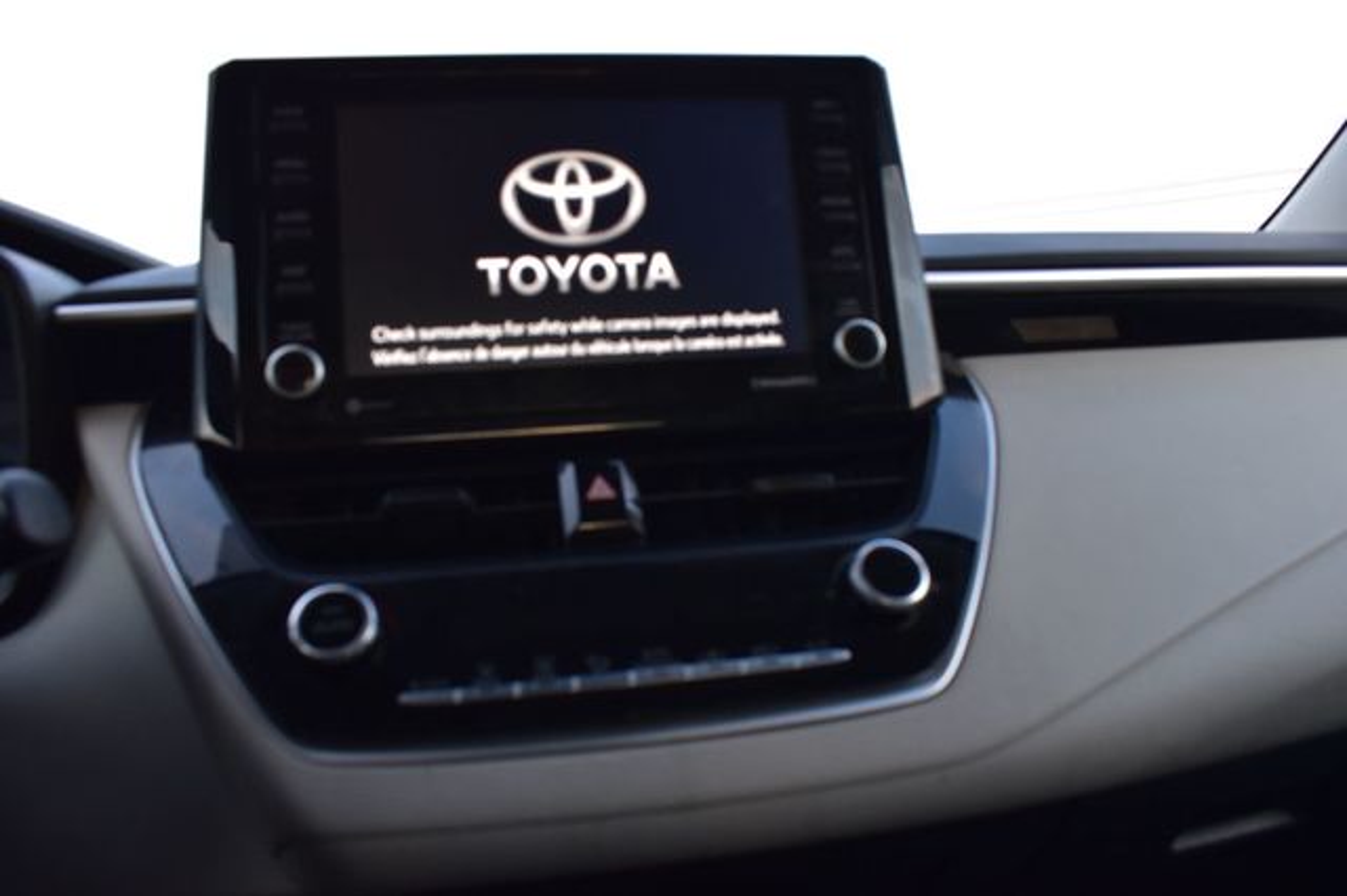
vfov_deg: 47.9
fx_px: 1010
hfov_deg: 67.4
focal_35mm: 27
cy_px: 448
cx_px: 674
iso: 400
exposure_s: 1/20
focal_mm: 18
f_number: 6.3
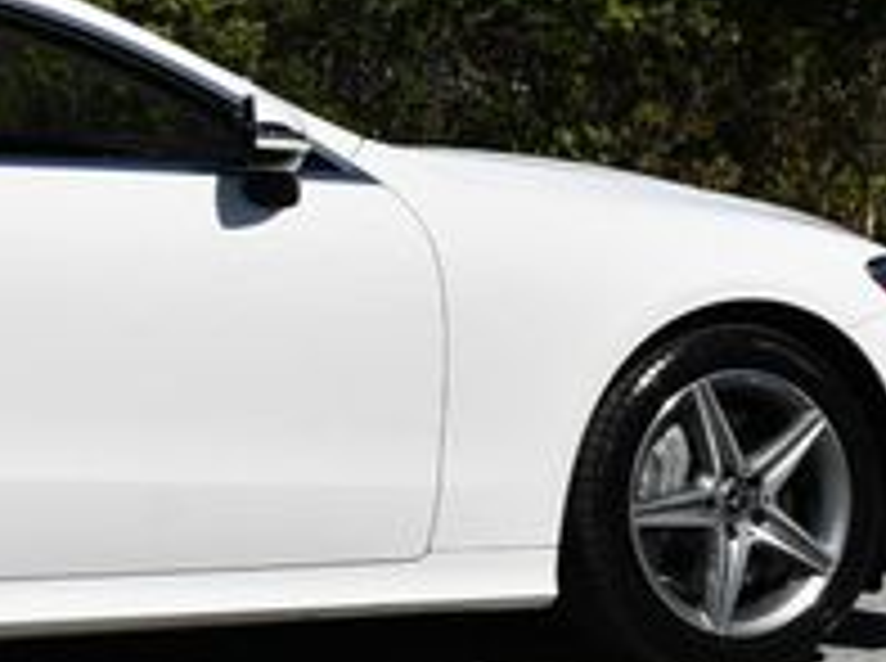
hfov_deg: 10.3
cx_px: -292
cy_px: 5
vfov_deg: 7.8
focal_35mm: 188
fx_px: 4803
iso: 100
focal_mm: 30
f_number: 10
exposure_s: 1/400
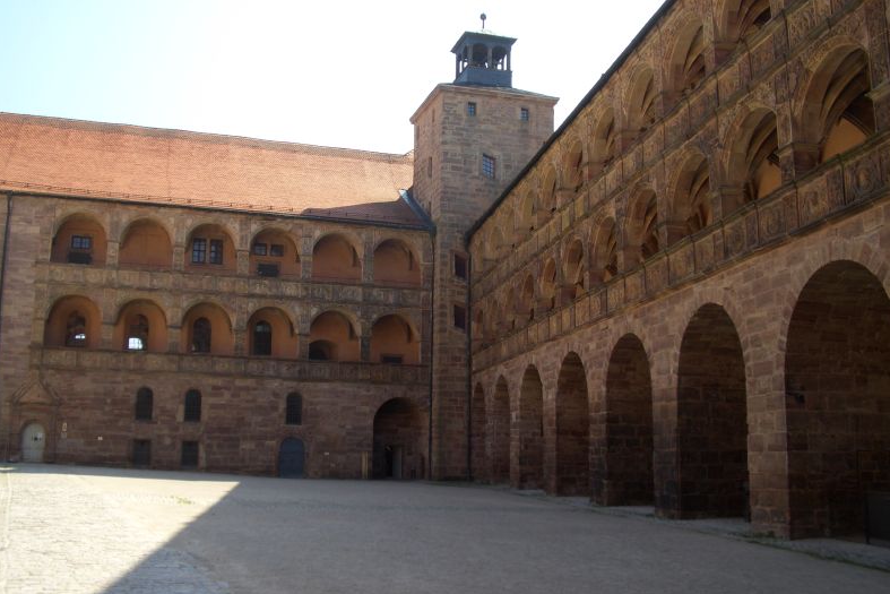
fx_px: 915
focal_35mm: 37
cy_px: 266
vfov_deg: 35.9
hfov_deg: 51.9
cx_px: 447
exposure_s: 1/160
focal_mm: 5.8
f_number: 4.3
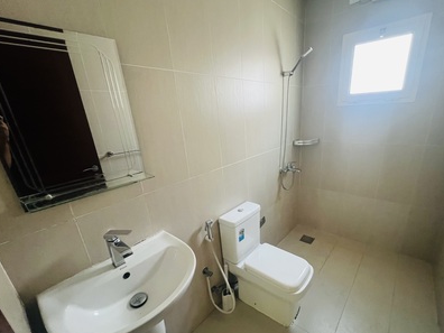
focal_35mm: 15
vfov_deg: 81.5
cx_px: 240
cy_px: 183
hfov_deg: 97.9
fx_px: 192
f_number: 1.8
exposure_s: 1/60
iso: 800
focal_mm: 1.57
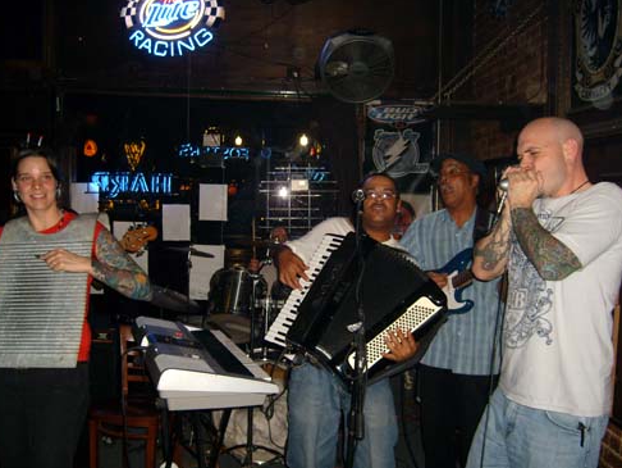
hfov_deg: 51.3
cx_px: 305
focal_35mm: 36
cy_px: 235
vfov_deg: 39.7
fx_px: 647
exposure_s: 1/45
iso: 100
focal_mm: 5.8
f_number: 2.8
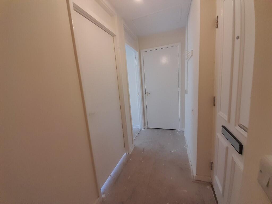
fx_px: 102
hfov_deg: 106.2
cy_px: 102
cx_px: 136
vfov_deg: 89.9
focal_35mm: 13
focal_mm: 1.13
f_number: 2.2
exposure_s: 1/33
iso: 200
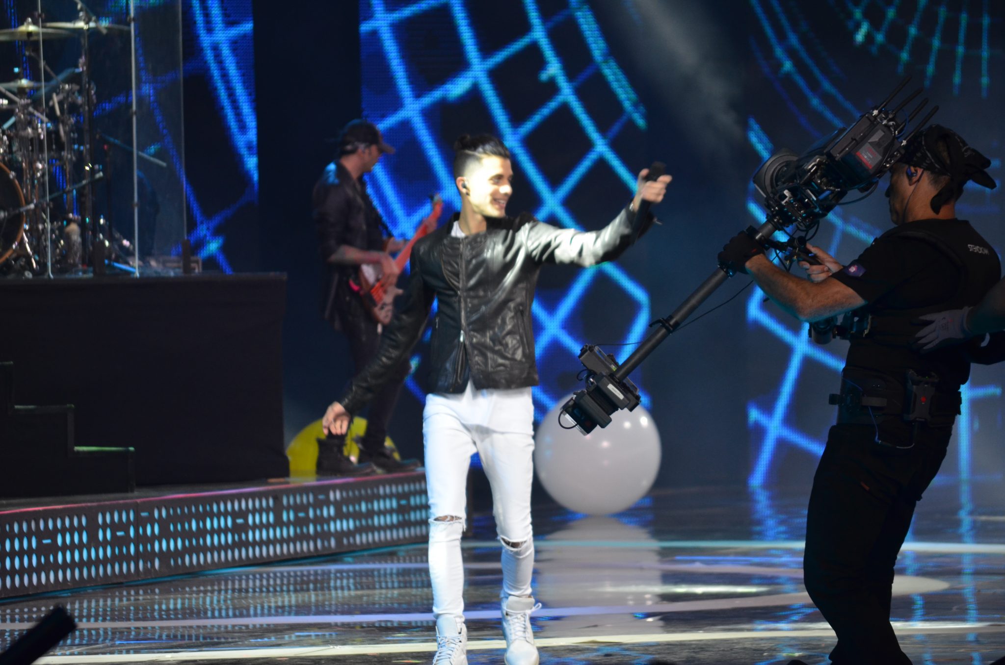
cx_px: 502
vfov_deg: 5.7
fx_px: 6685
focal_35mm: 240
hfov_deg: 8.6
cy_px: 332
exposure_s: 1/125
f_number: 5.3
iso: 800
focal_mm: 160
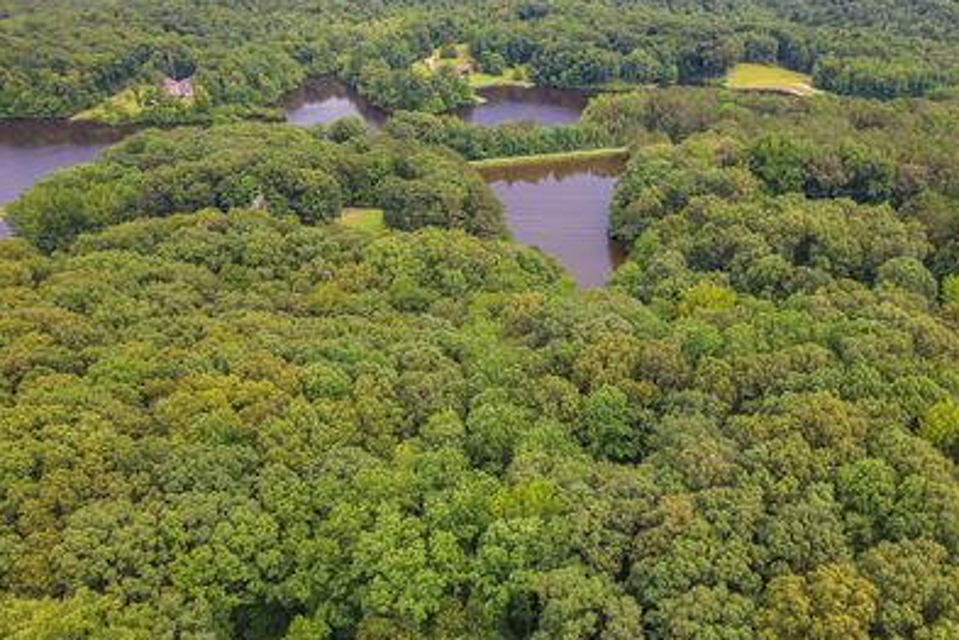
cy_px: 319
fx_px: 746
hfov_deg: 65.0
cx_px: 566
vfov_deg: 46.4
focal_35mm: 28
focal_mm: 8.38
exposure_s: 1/15
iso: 110
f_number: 2.8
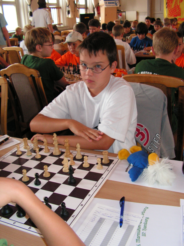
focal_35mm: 38
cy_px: 123
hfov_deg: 37.7
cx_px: 92
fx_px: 269
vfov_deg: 49.0
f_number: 3.2
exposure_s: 1/40
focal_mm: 6.4
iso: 200
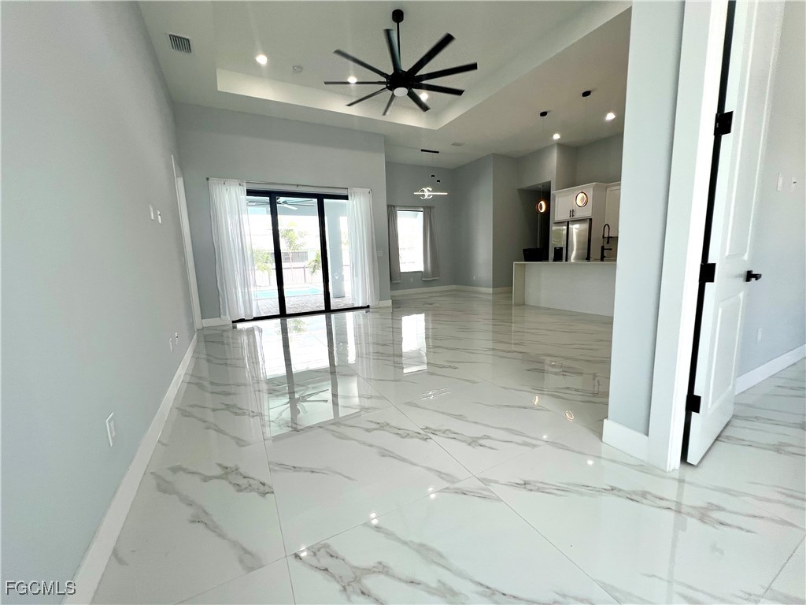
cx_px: 403
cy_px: 302
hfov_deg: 106.2
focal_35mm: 13
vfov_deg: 89.9
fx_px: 303
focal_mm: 1.57
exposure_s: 1/132
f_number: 1.8
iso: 32
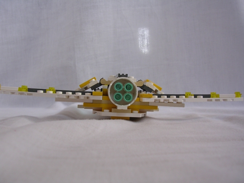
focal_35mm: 38
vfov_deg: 37.7
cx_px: 122
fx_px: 268
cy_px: 92
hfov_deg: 49.0
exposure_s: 1/42.7
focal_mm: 5.8
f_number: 2.8
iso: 100
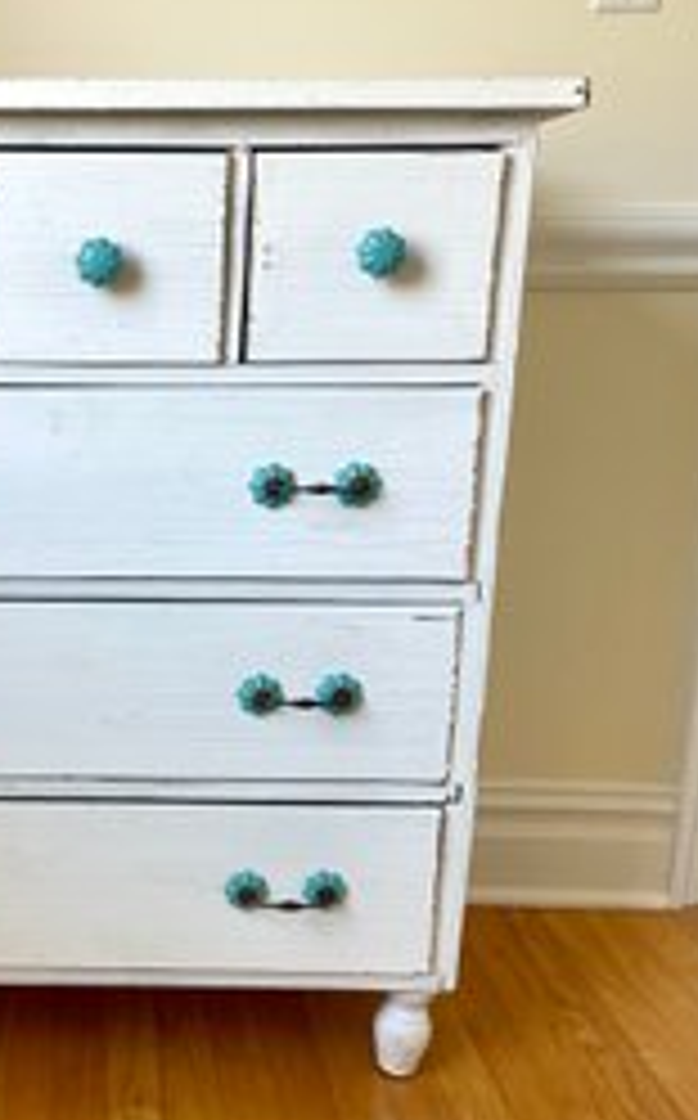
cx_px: 61
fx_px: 1160
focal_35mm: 38
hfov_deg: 31.8
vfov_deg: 51.6
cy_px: 547
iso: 100
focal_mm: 4.2
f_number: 1.6
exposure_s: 1/121
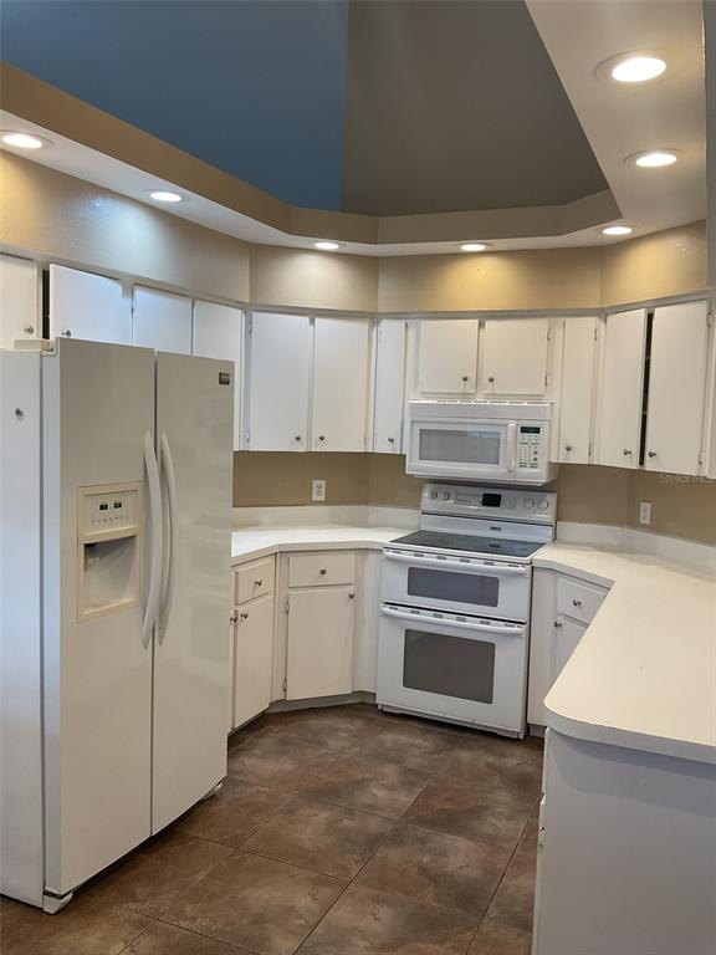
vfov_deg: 61.7
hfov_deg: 48.2
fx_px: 800
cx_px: 358
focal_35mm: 29
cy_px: 478
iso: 64
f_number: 1.8
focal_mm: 3
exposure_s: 1/120
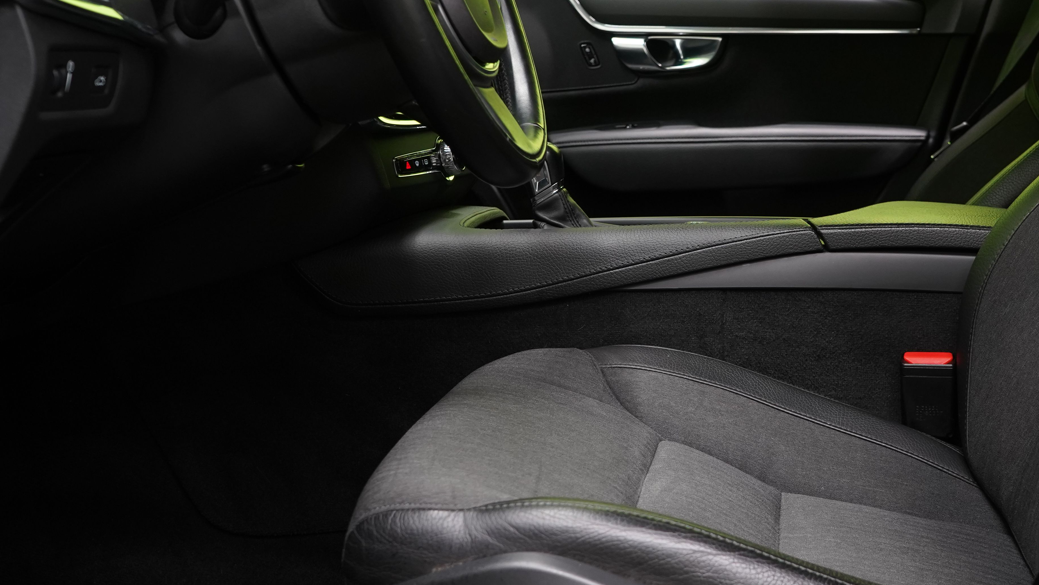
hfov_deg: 38.6
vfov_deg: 22.6
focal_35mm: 53
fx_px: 1460
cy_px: 226
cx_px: 719
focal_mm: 31
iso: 1250
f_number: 5.6
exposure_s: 1/20
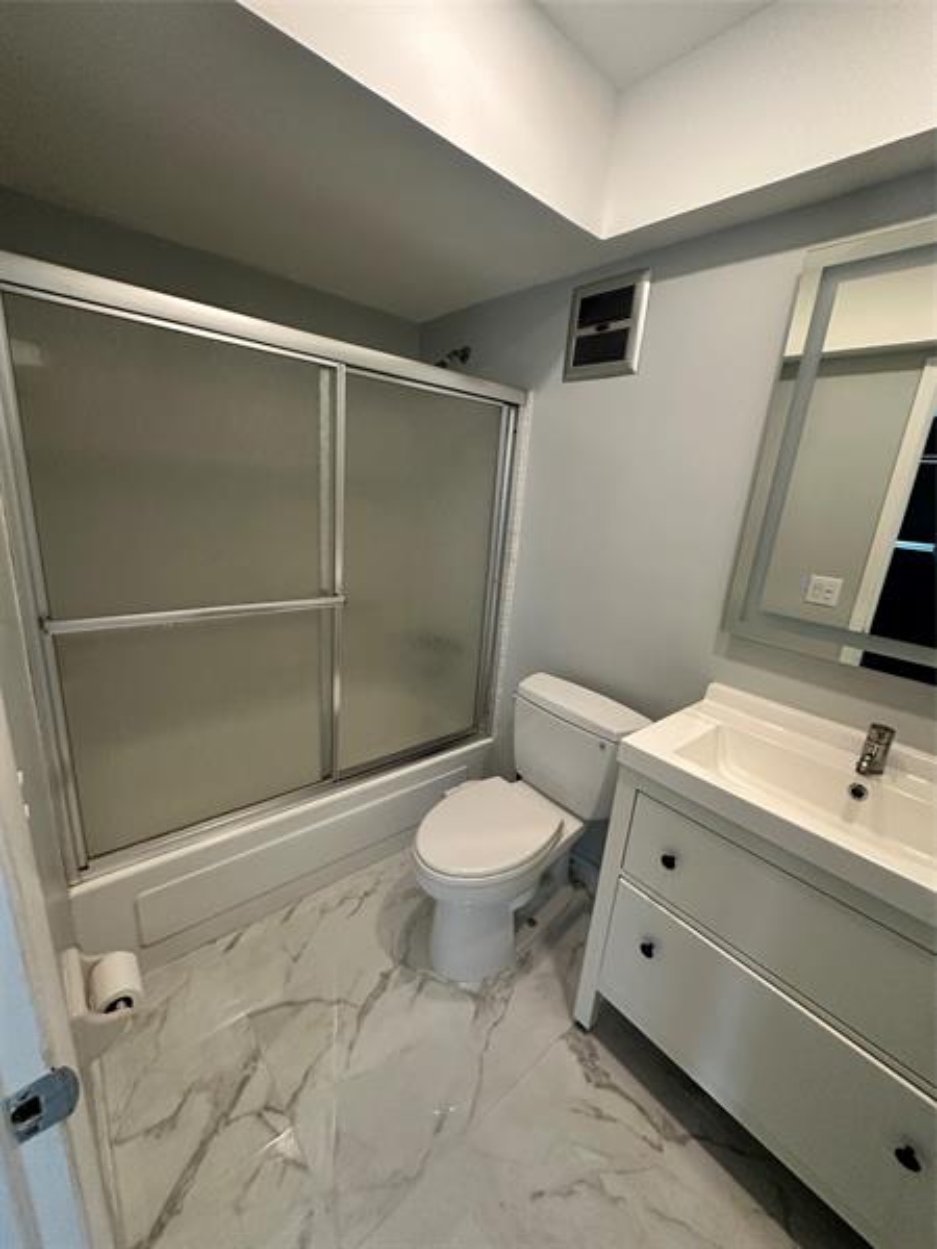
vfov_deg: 102.1
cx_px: 468
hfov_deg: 85.7
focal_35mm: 14
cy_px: 624
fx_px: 505
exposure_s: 1/120
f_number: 2.2
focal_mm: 2.22
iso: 250
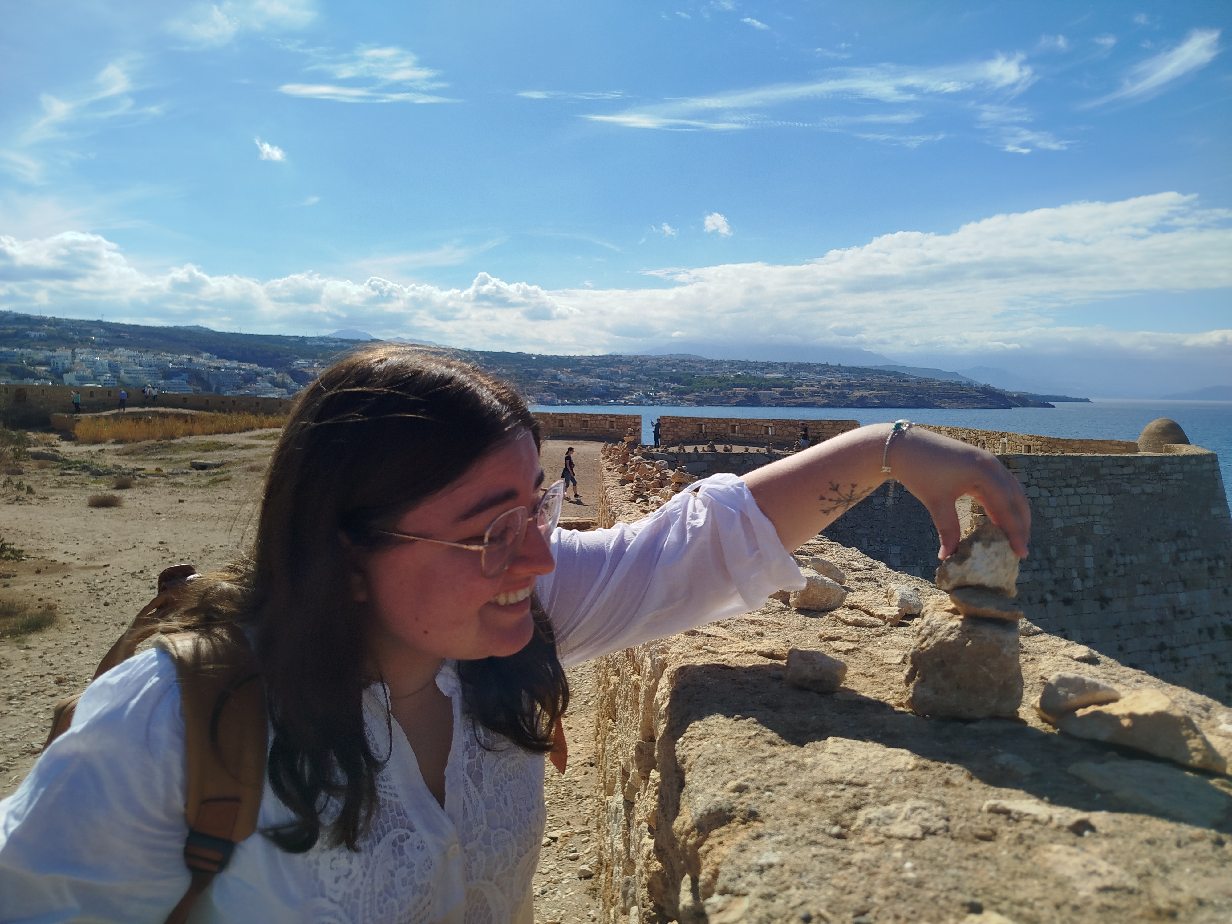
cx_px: 616
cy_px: 462
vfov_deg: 56.8
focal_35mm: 24
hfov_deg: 71.6
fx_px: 854
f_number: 1.7
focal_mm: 5.31
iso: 50
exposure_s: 1/2130
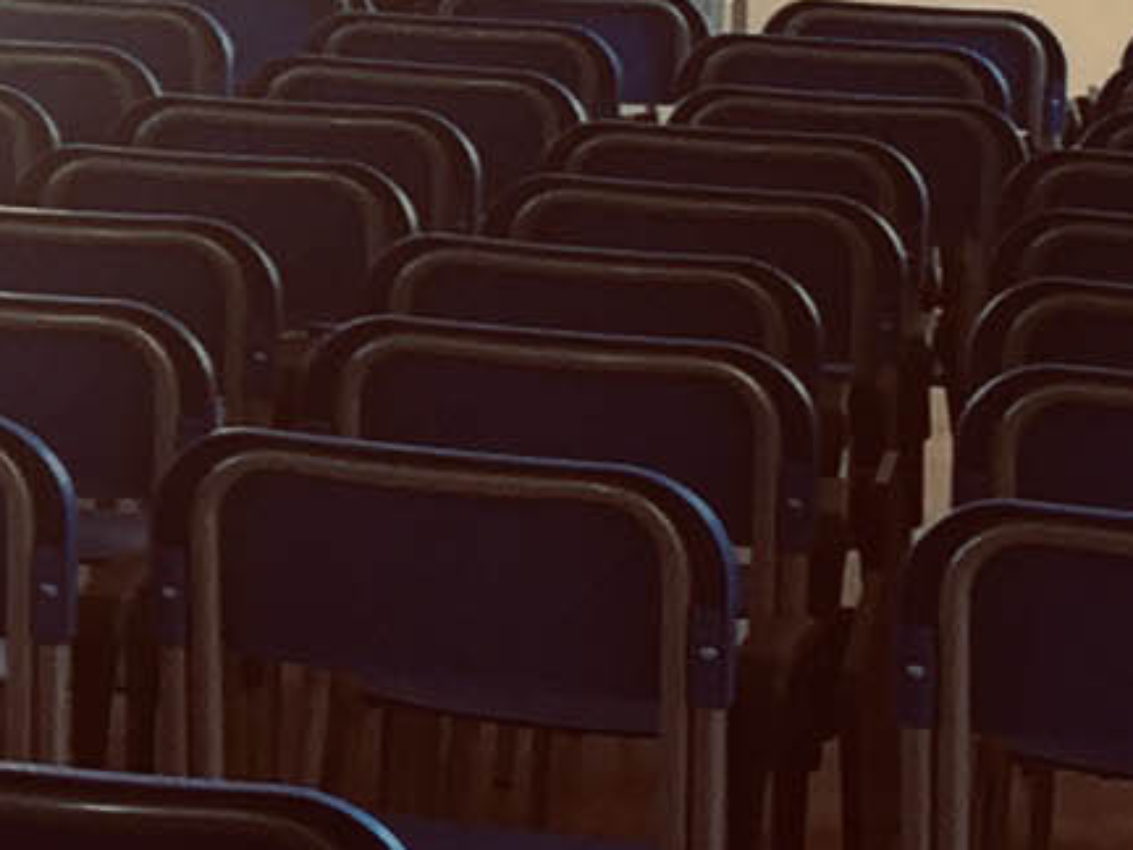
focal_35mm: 219
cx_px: -1537
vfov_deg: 6.7
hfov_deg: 8.3
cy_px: -257
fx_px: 7168
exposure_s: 1/50
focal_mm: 4.15
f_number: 2.2
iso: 32
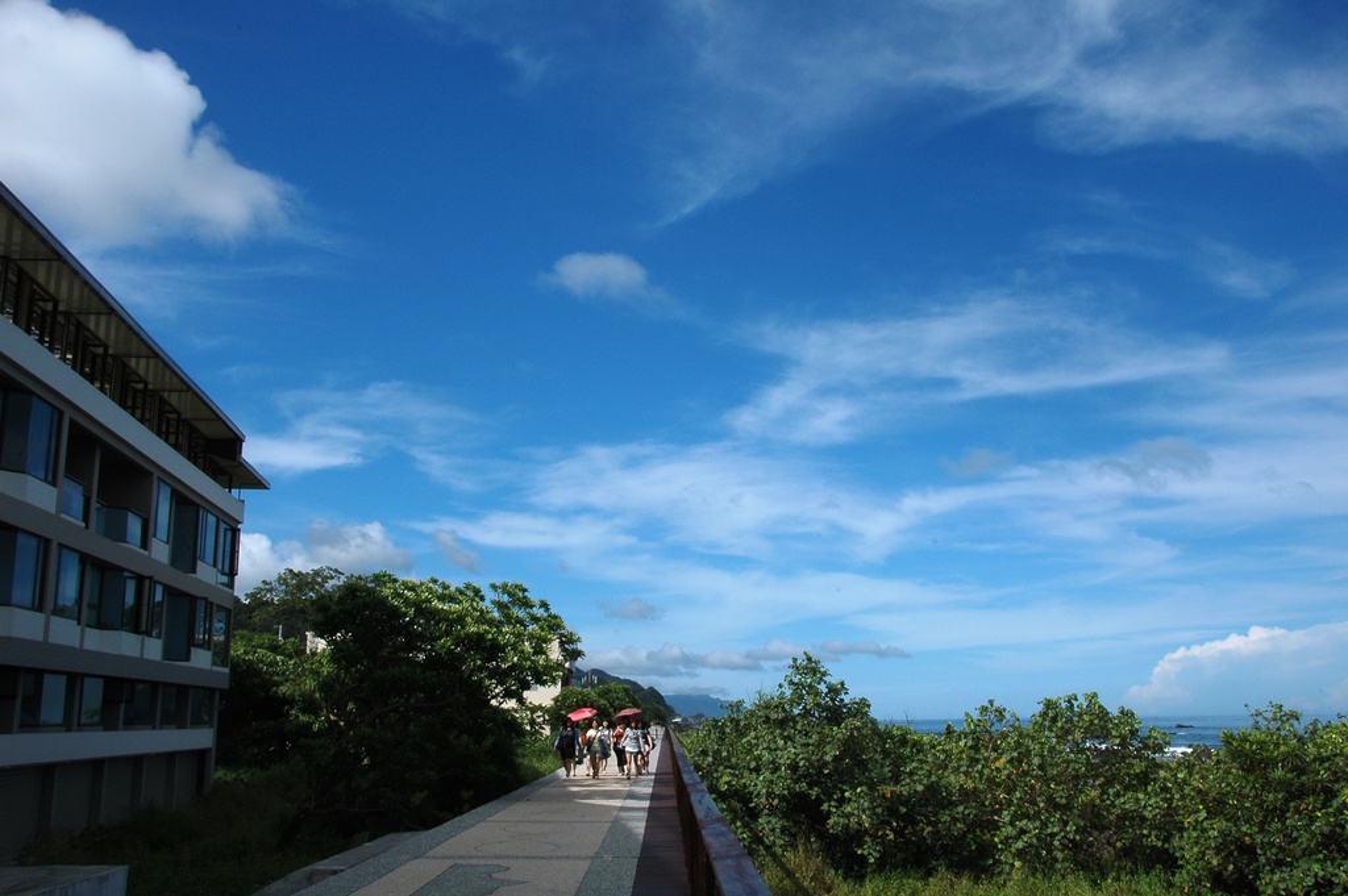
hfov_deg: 57.3
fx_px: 1235
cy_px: 448
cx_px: 674
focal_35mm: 33
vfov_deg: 39.9
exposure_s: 1/100
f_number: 22
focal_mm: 22
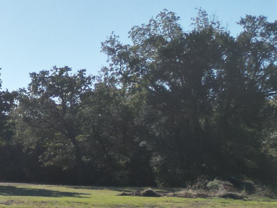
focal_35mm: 103
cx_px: -315
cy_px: 171
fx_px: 825
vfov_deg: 14.3
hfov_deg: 14.8
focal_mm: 6.72
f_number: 1.7
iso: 200
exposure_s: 1/5000
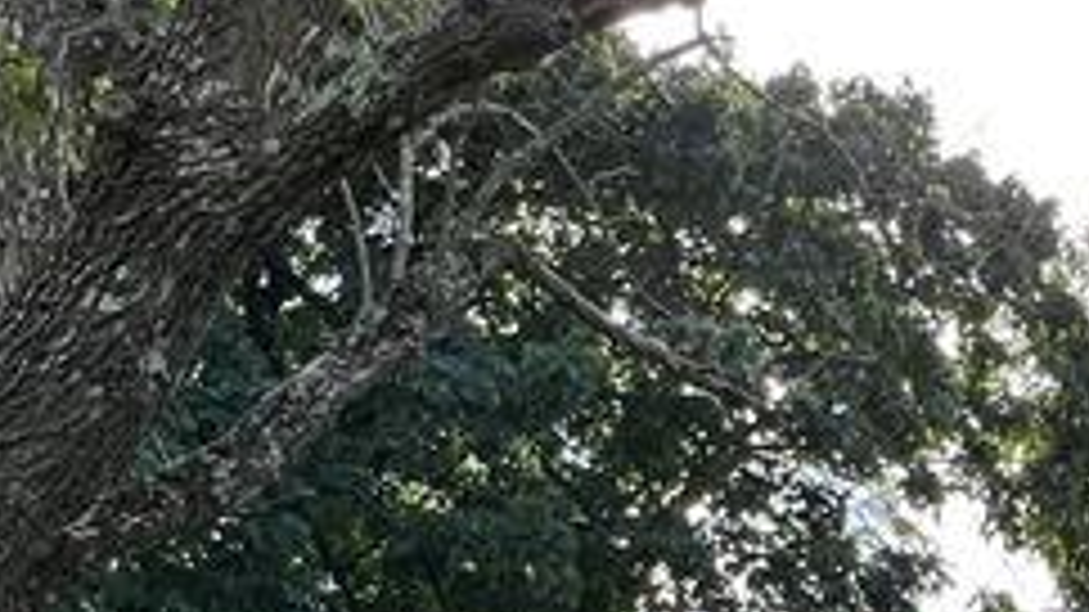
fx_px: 1732
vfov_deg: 15.6
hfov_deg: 30.1
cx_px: 1287
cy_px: 1256
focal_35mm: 60
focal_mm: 1.57
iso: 32
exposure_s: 1/550
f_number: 1.8
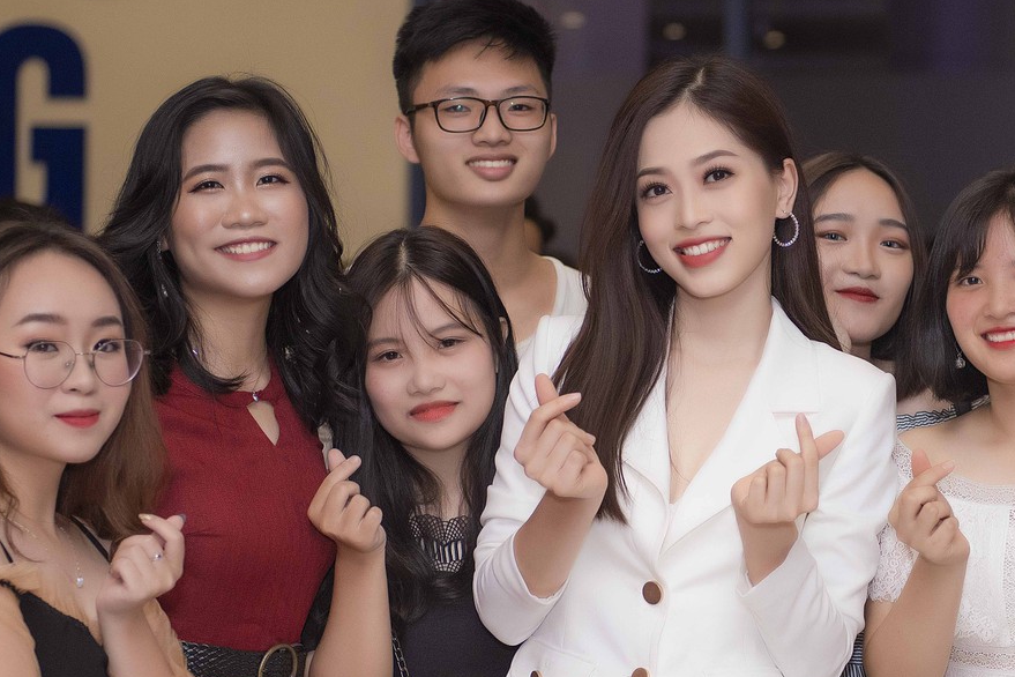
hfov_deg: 14.5
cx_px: 685
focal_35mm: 141
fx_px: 3975
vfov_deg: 9.7
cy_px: 462
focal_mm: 62
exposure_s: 1/250
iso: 1000
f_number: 2.8
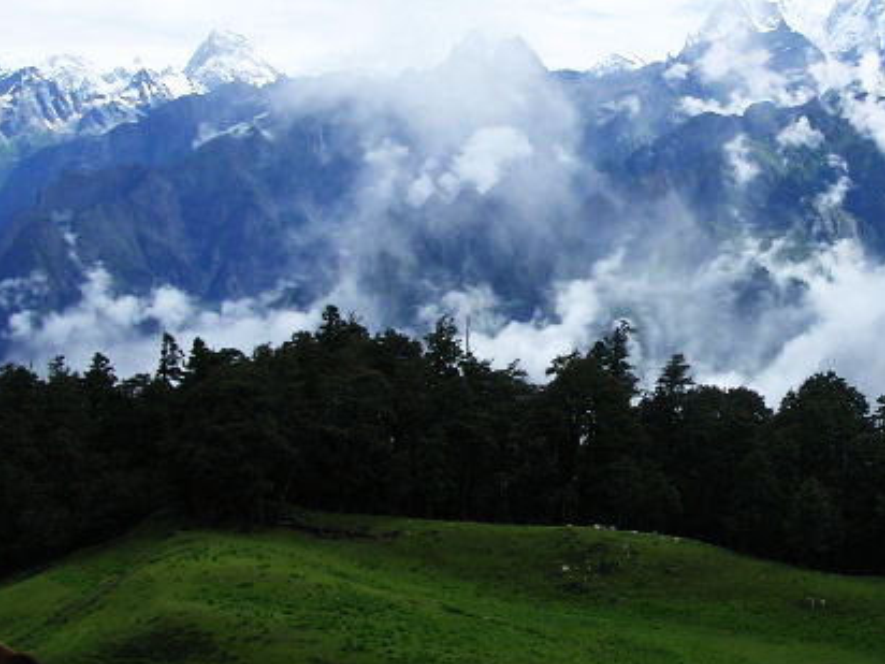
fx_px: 1739
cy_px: 300
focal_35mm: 68
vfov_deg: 21.6
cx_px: 737
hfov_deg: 27.8
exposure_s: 1/295
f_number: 5.6
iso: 100
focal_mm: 5.8
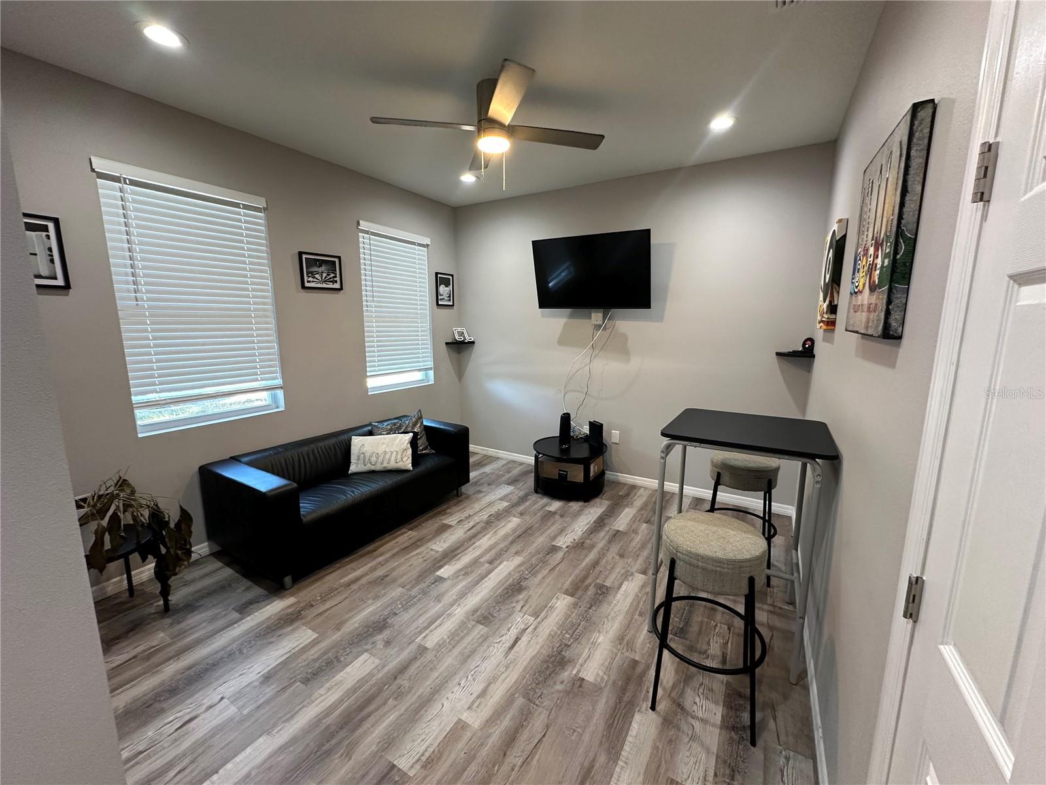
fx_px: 423
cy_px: 392
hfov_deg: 102.1
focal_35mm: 14
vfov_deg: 85.7
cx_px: 523
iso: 200
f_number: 2.2
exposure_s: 1/60
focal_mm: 2.22
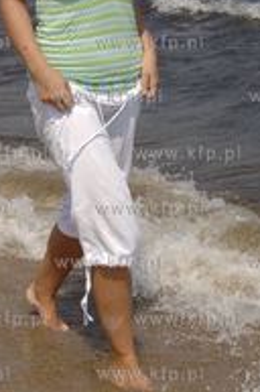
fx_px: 1185
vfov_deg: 18.8
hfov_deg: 12.5
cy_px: 150
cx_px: 122
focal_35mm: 109
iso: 400
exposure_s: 1/2500
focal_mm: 35
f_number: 7.1
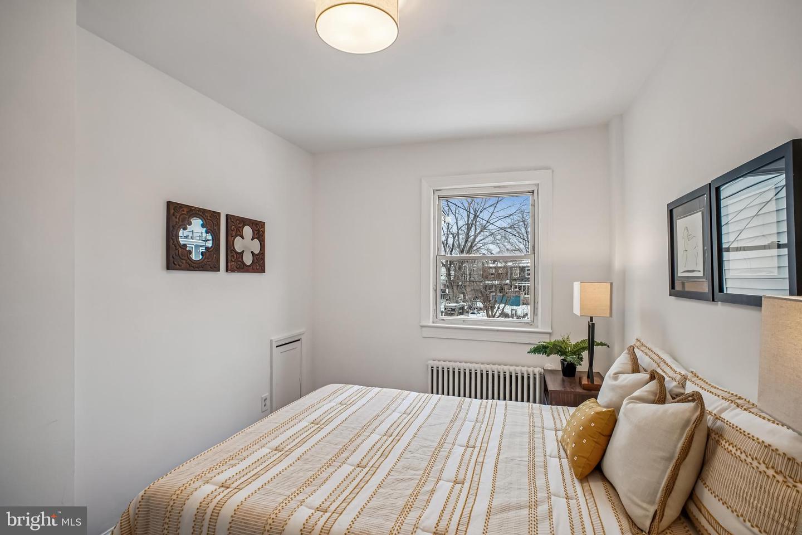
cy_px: 268
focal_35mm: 16
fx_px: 368
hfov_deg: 95.0
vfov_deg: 72.1
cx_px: 401
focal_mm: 11
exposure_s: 1/50
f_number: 8
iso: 500
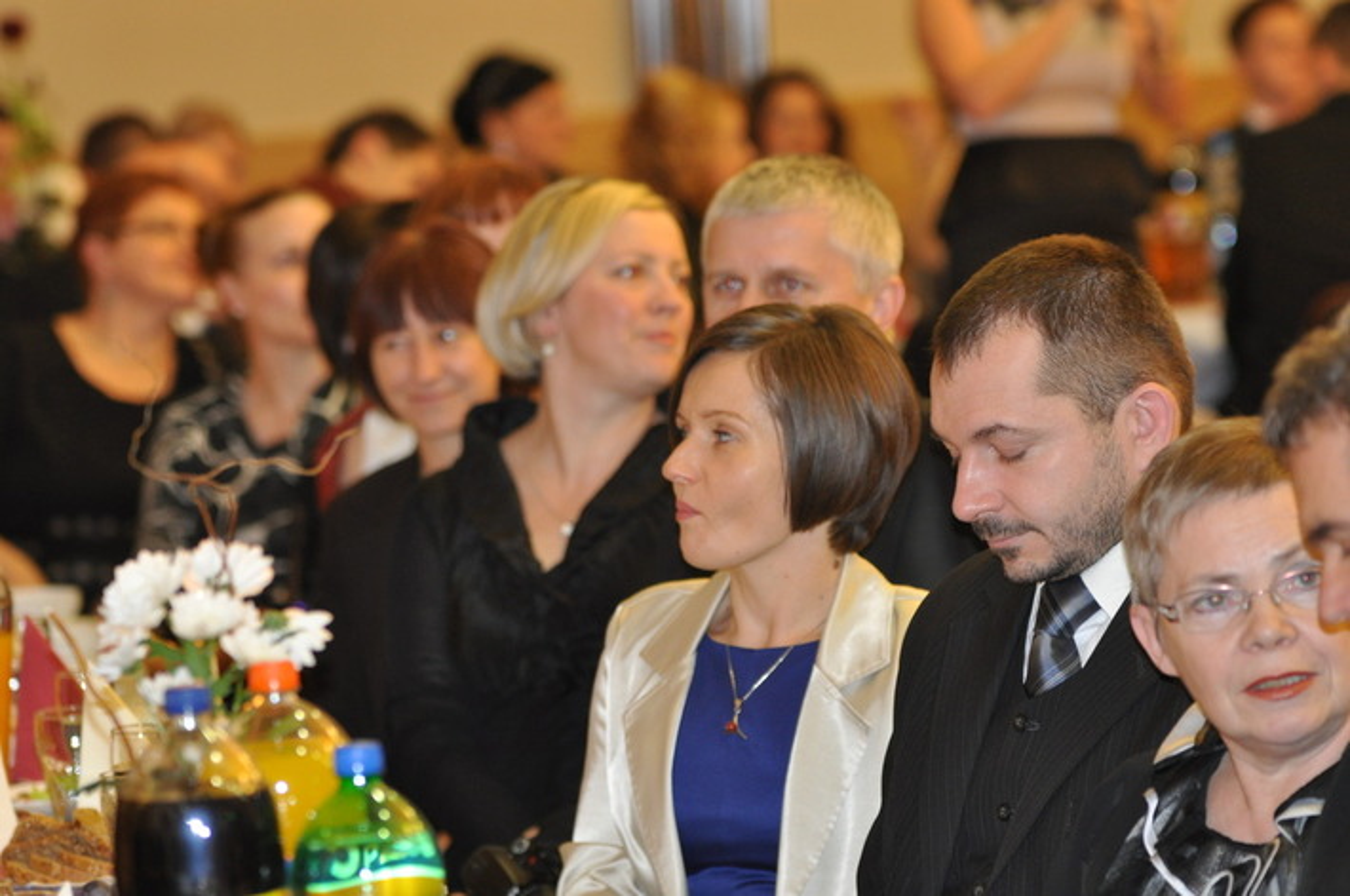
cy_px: 448
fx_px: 6290
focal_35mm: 168
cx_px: 675
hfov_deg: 12.3
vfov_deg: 8.1
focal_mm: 112
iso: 800
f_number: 2.8
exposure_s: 1/60
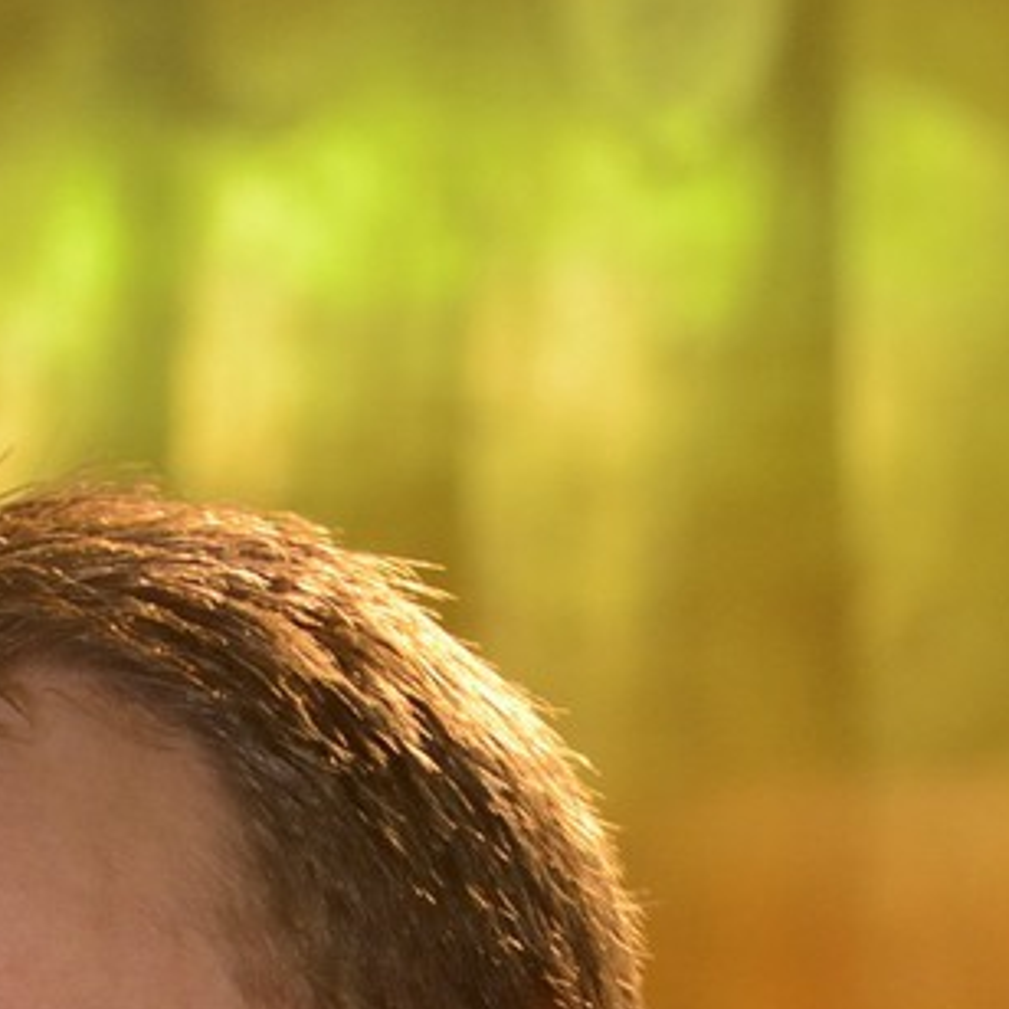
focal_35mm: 221
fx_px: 7288
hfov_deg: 7.8
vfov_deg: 7.3
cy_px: 2608
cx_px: -373
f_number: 4.5
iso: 1600
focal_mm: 50
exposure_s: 1/8
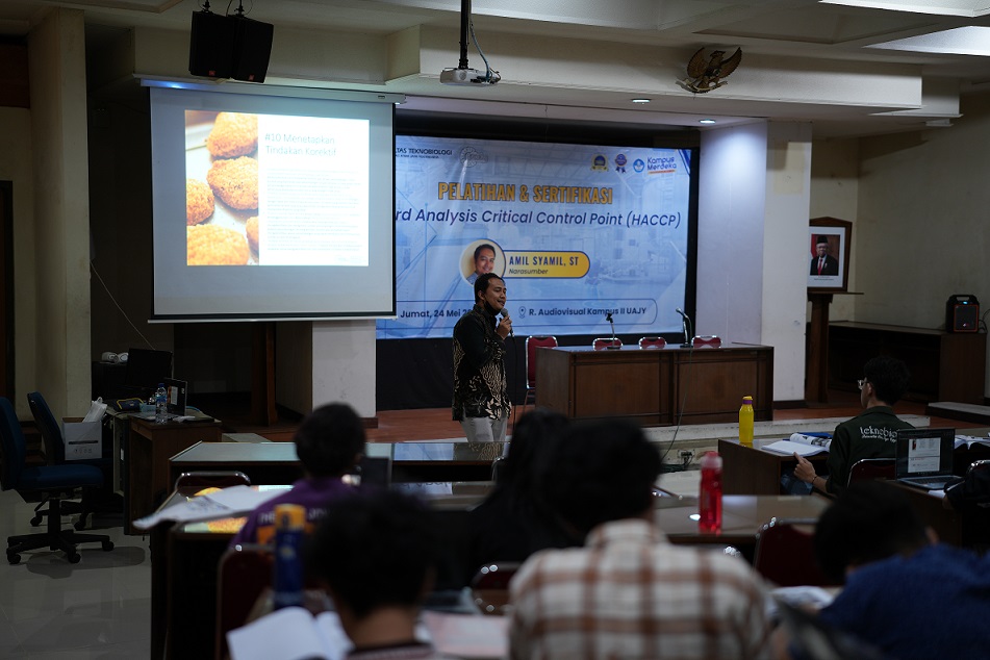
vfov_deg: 27.0
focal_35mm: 50
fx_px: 1375
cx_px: 495
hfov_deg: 39.6
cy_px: 330
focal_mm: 50
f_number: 1.4
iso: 200
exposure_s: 1/50
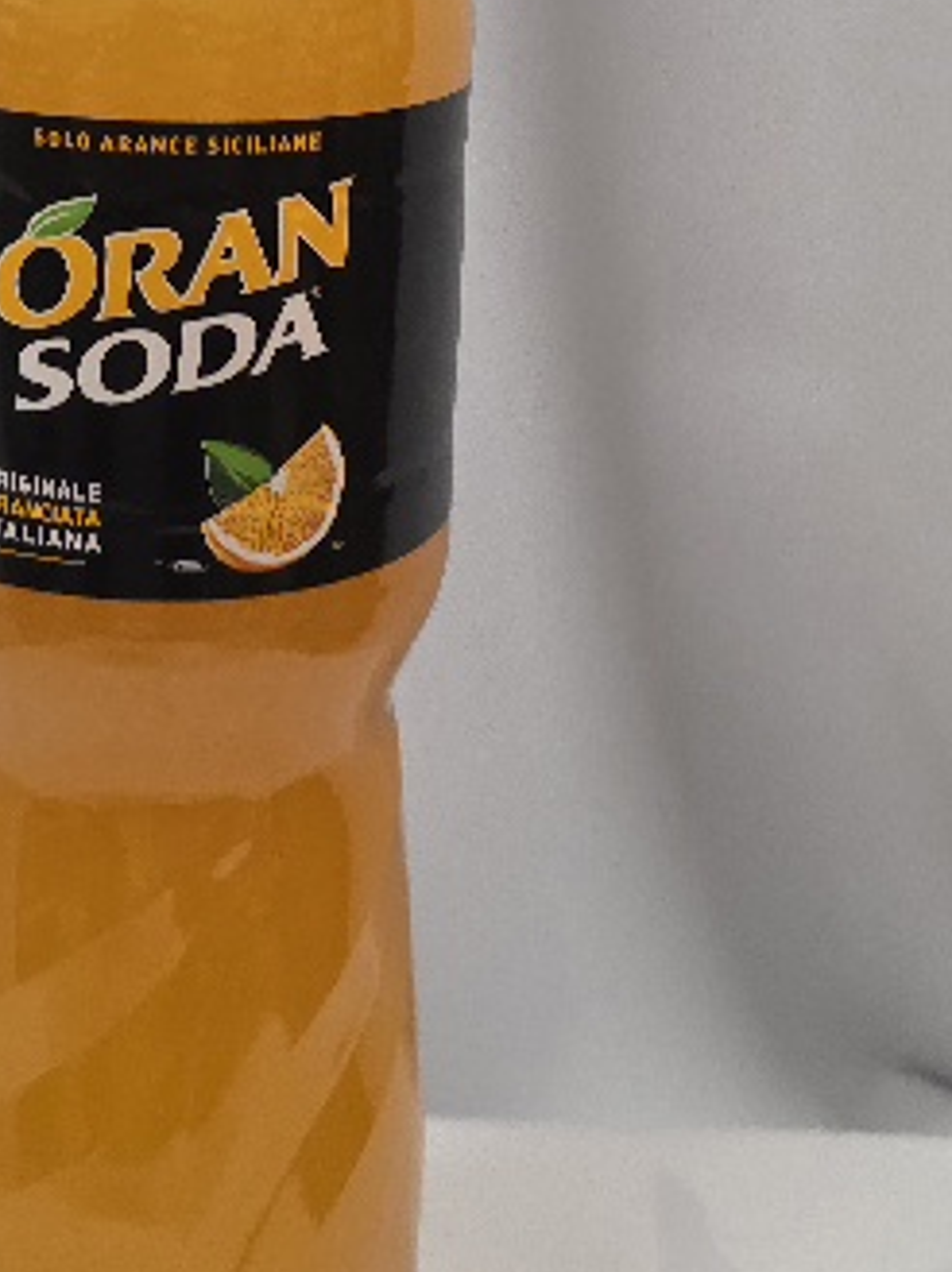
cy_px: 124
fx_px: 2057
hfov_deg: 25.6
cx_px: 201
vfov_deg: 32.6
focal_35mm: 56
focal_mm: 6.3
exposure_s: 1/101
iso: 400
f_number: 1.7
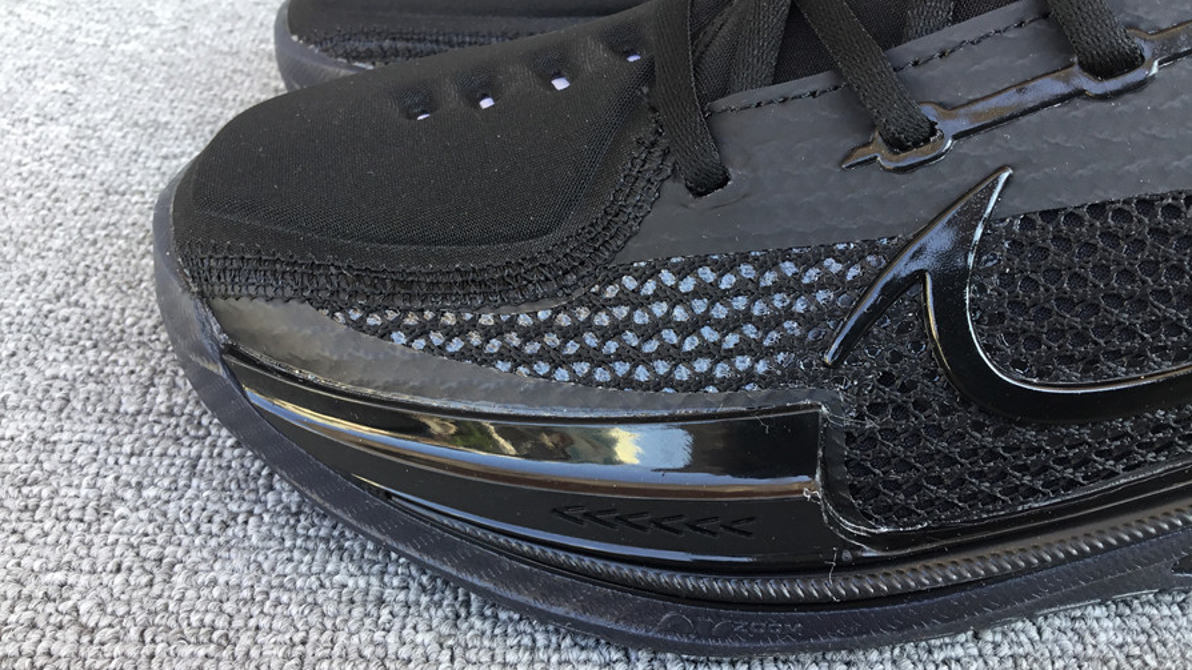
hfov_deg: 58.0
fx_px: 1075
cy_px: 314
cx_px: 595
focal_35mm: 34
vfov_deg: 34.6
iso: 25
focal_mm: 3.3
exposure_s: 1/50
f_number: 2.4
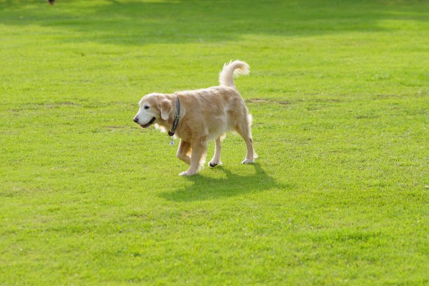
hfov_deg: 13.7
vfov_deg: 9.1
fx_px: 1787
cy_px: 143
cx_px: 214
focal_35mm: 150
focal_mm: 100
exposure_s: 1/800
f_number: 3.5
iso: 100
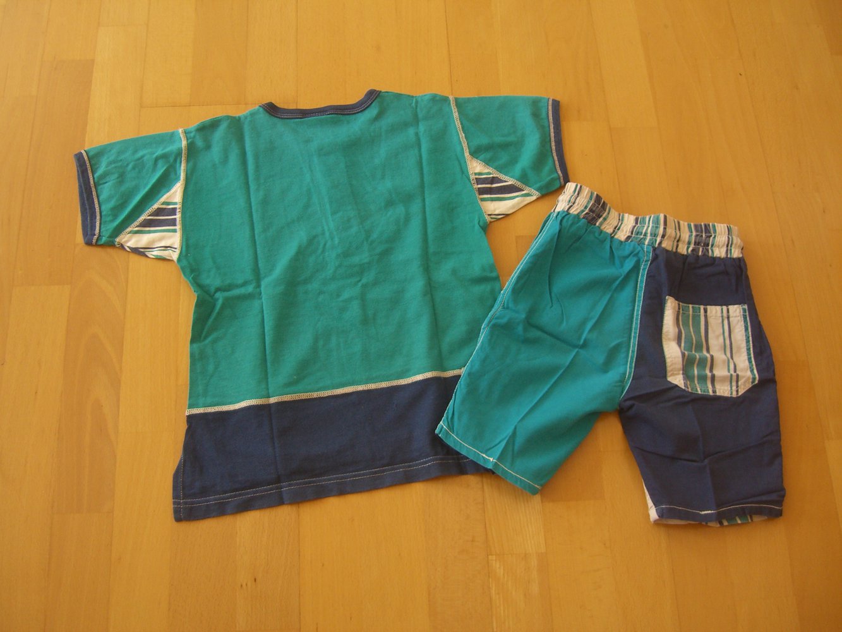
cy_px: 316
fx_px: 924
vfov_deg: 37.7
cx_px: 421
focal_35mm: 38
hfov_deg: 49.0
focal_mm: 7.9
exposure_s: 1/50
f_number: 2.8
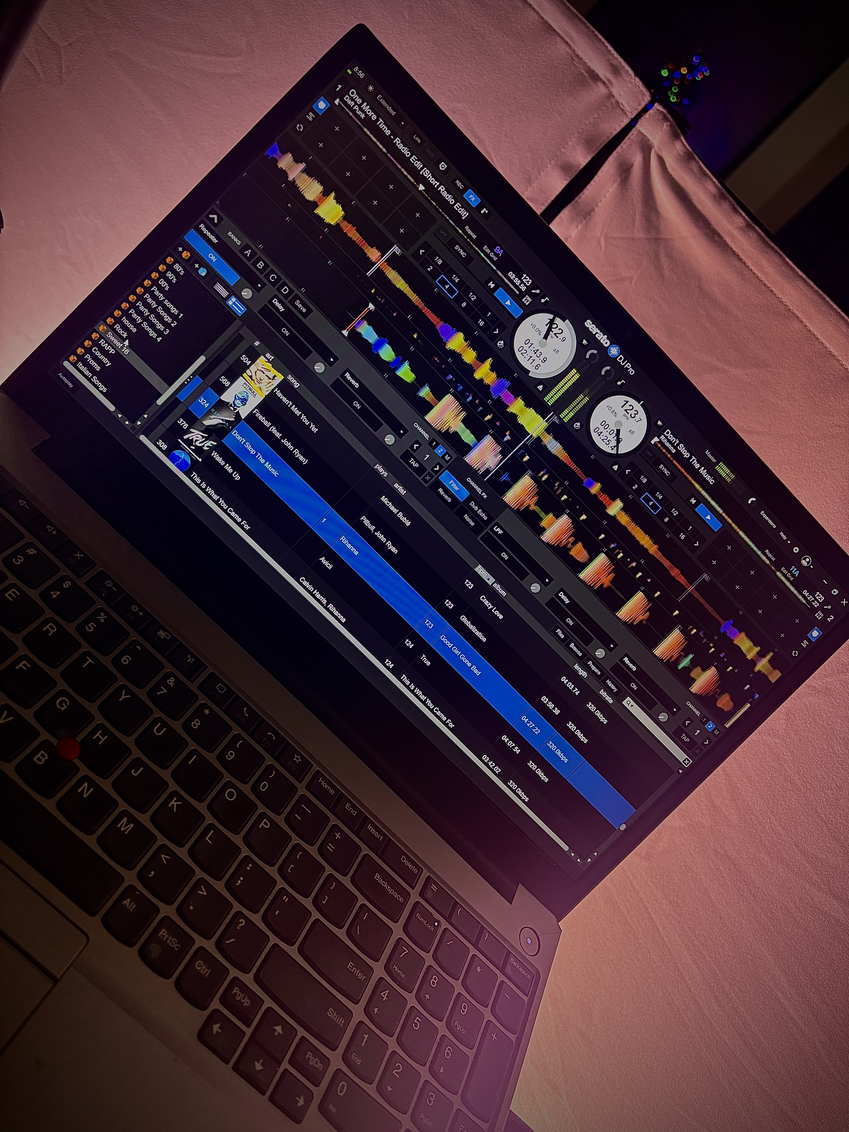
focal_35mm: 26
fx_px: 850
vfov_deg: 67.3
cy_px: 566
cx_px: 424
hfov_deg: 53.1
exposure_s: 1/60
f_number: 1.6
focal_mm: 5.96
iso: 250
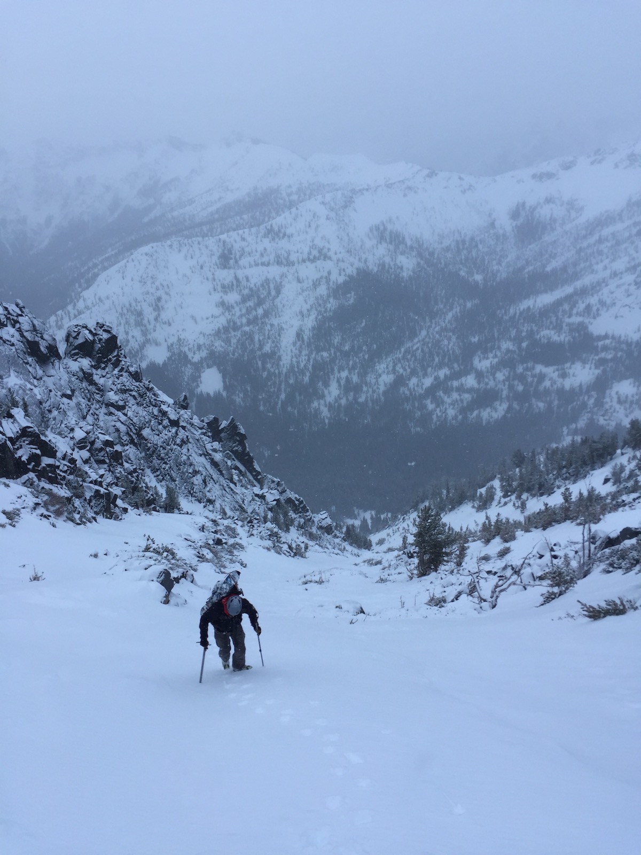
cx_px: 320
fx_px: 716
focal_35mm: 29
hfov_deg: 48.2
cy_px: 428
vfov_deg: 61.7
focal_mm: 4.15
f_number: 2.2
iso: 32
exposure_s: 1/421
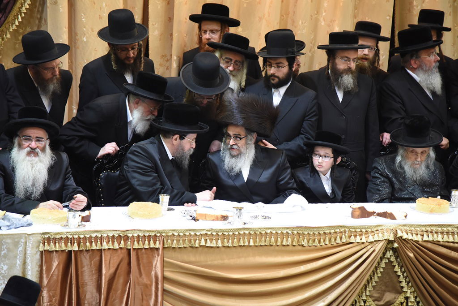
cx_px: 229
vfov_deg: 11.4
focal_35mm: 120
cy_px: 153
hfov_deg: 17.1
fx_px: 1527
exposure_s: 1/125
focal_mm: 120
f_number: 4.5
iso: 3200
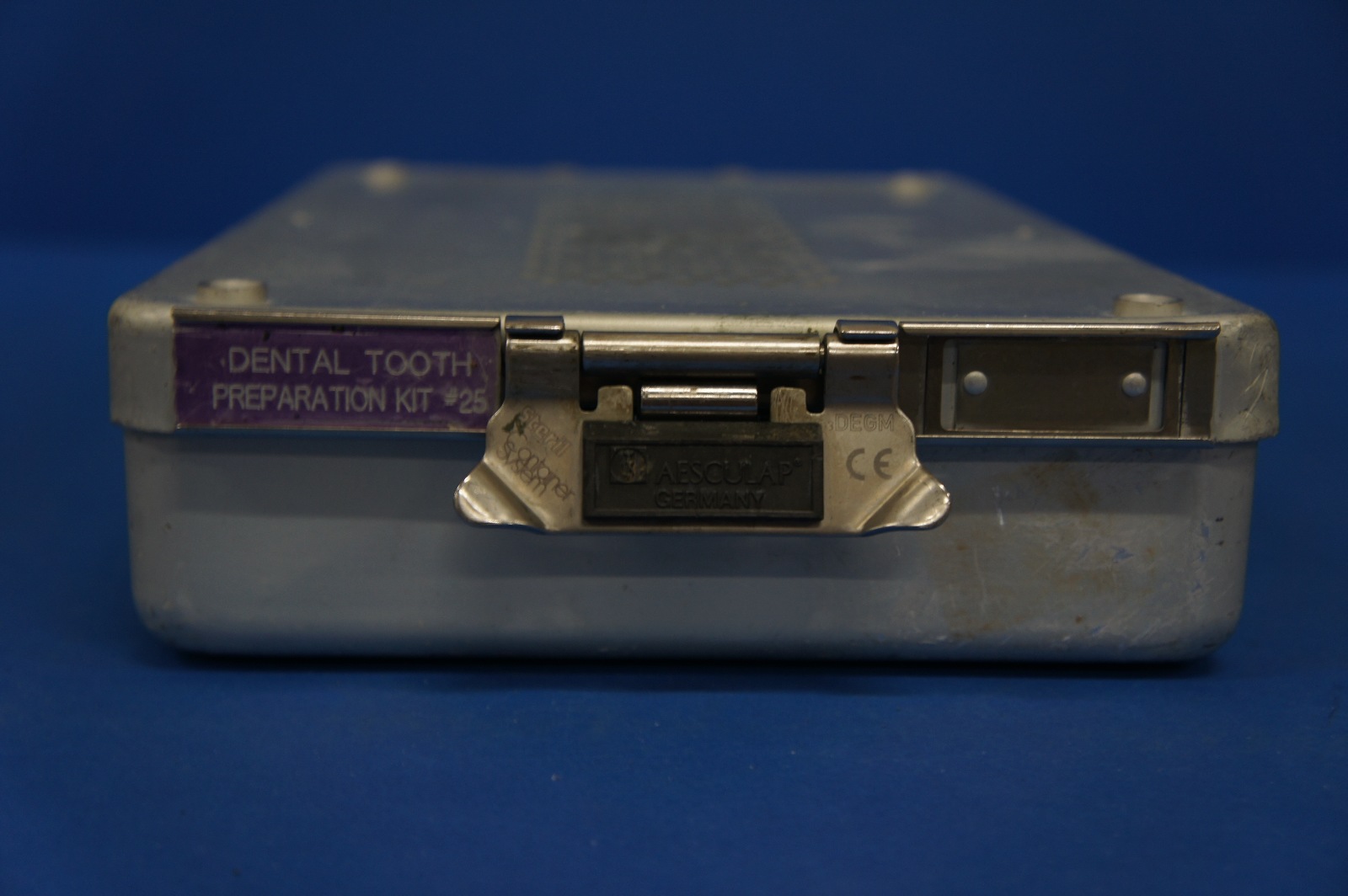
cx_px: 674
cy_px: 448
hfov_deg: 38.9
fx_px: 1908
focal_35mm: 51
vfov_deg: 26.4
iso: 200
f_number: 4.5
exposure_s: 1/6
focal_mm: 34
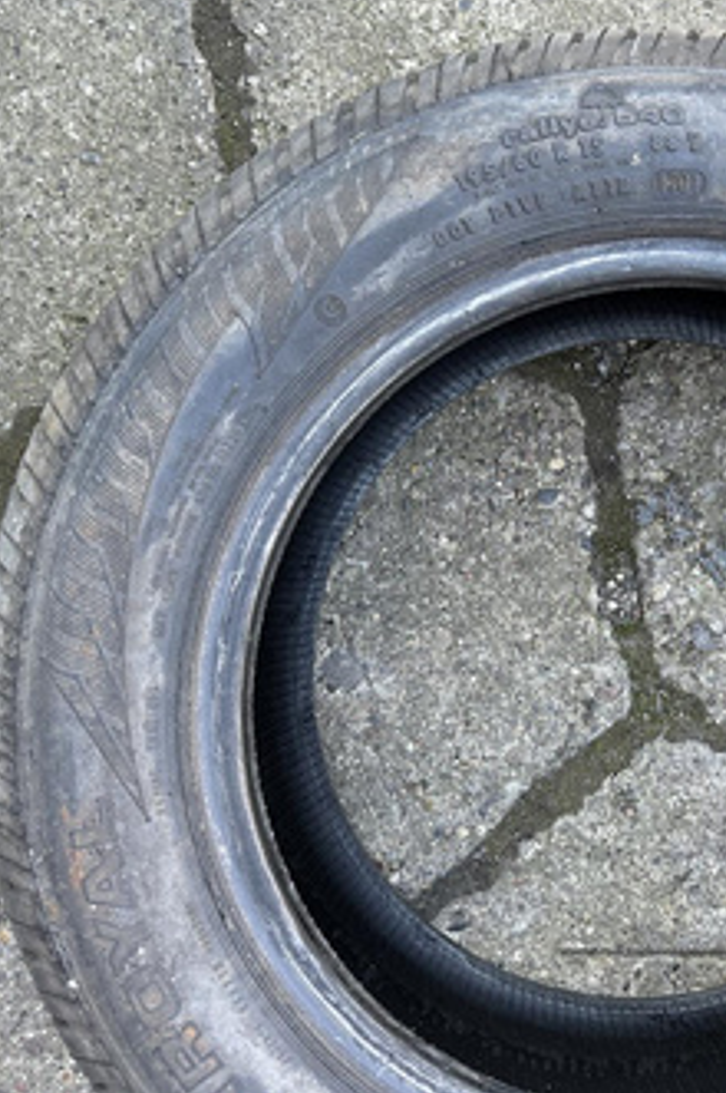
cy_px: 538
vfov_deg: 55.8
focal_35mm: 34
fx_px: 1031
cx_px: 620
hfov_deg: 36.9
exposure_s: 1/121
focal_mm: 6.86
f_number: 1.78
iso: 160
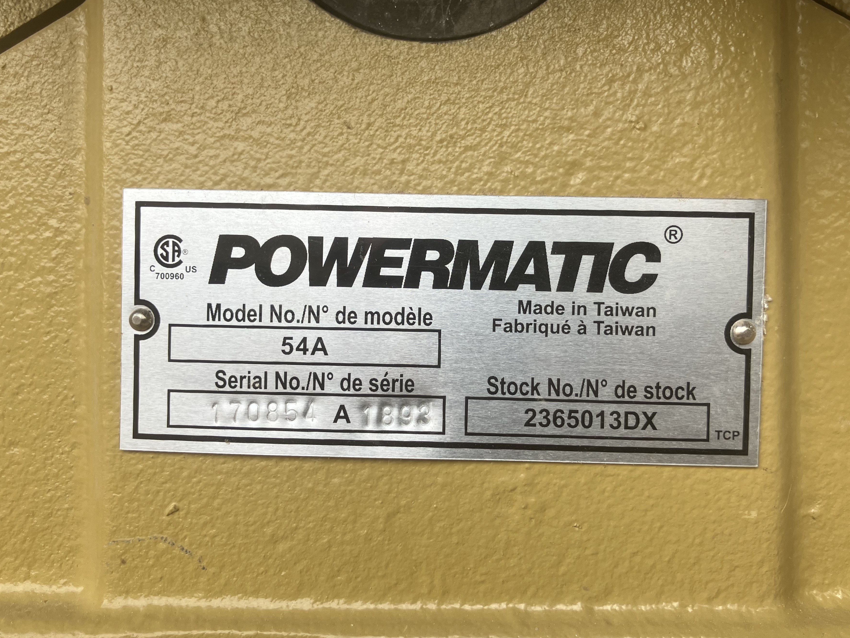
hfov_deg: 56.8
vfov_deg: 44.1
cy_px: 275
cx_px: 430
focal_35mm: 32
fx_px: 786
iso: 25
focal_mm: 3.99
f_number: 1.8
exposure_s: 1/120
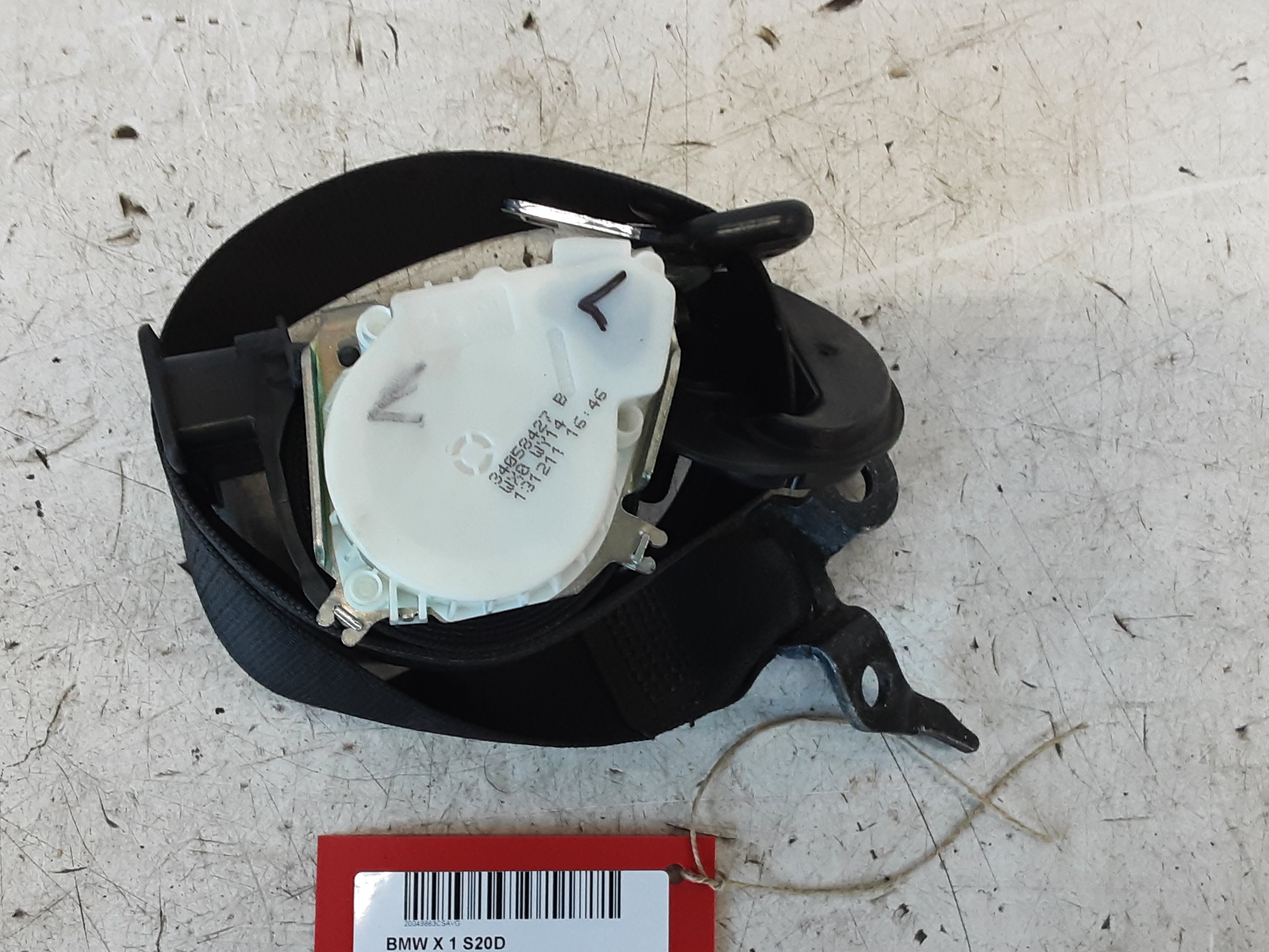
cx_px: 531
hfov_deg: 48.8
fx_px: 1393
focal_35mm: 38
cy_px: 618
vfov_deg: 37.4
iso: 100
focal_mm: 2.91
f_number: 1.9
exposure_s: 1/50
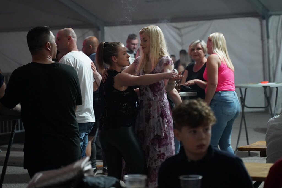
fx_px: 588
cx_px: 141
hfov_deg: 27.0
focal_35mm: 75
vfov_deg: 18.2
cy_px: 94
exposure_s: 1/80
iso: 4000
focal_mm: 75
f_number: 2.8
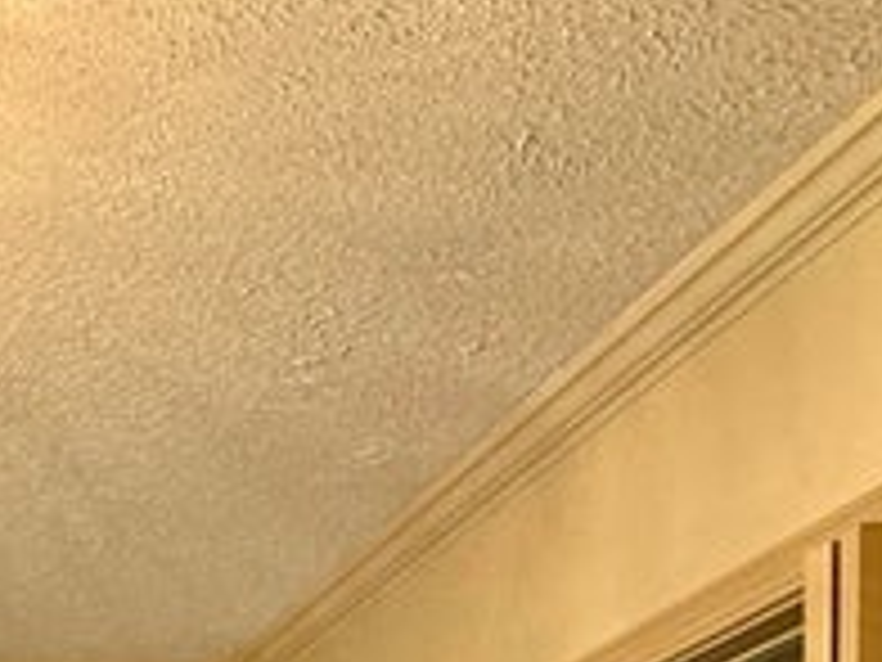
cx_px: -428
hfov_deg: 24.7
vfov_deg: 18.0
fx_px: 1554
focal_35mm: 61
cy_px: 1256
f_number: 2.2
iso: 160
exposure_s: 1/120
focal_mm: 2.22
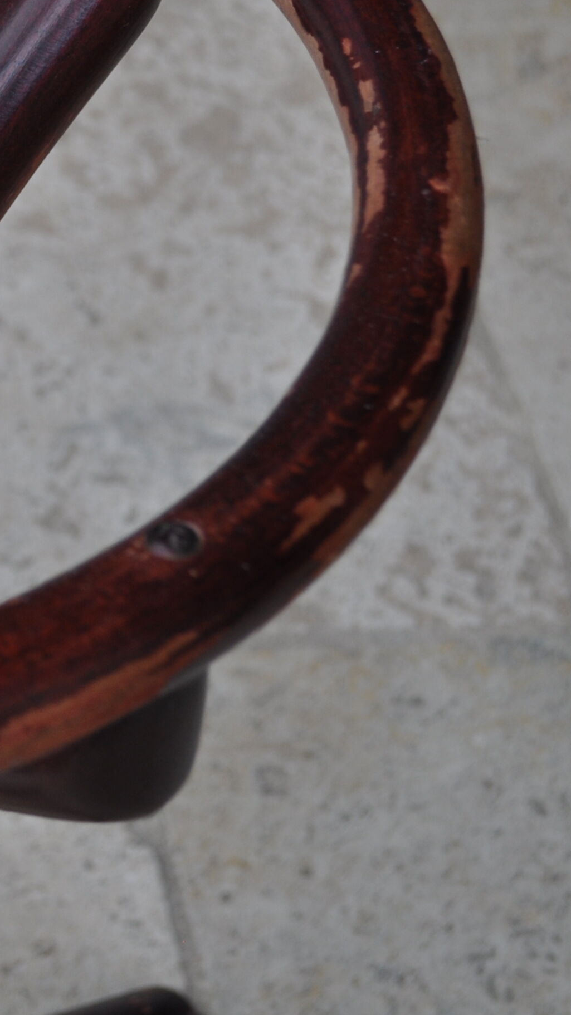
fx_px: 2585
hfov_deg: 11.3
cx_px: -602
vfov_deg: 22.1
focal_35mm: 96
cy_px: 313
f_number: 5.6
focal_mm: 26
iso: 220
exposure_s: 1/125
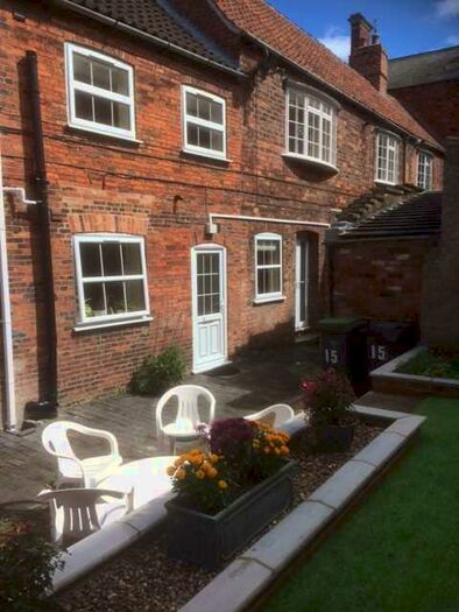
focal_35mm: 29
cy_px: 306
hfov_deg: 48.2
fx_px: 513
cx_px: 230
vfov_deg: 61.6
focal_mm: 4.15
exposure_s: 1/2160
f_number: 2.2
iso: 32
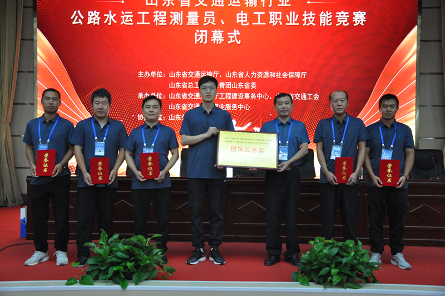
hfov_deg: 49.6
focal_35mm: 39
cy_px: 148
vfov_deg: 34.1
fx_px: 481
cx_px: 222
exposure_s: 1/160
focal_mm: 26
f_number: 4
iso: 3200
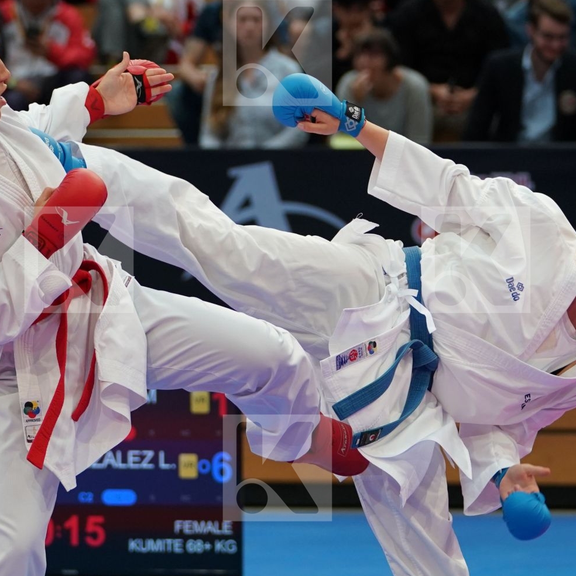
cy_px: 260
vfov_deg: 6.8
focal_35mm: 258
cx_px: 277
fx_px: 4857
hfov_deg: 6.8
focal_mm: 111
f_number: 2.8
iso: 1600
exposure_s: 1/1000
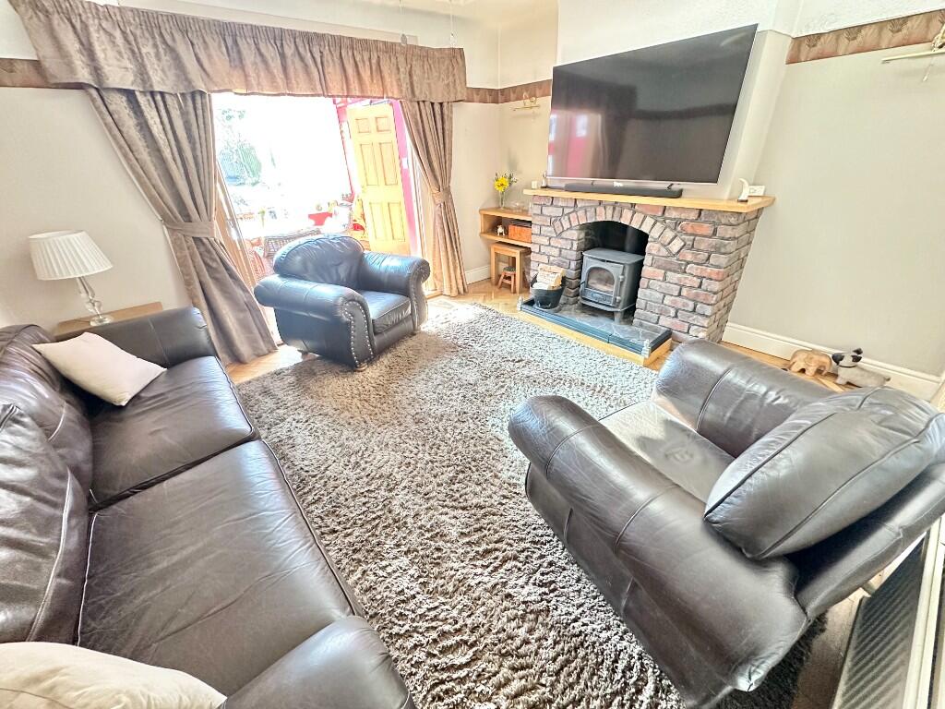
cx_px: 472
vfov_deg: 85.7
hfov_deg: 102.1
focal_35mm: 14
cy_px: 354
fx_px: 382
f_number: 2.2
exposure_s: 1/60
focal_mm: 2.22
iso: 500
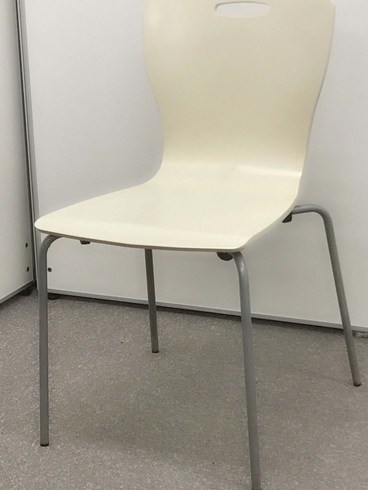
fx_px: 1318
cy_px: 240
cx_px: 187
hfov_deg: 15.9
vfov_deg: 21.1
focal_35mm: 93
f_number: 1.8
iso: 25
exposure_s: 1/50
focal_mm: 3.99
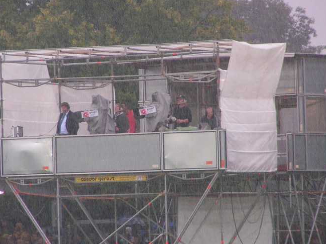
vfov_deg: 3.2
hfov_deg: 4.3
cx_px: 141
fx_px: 4369
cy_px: 107
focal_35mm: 464
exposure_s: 1/125
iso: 200
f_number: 3.5
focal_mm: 58
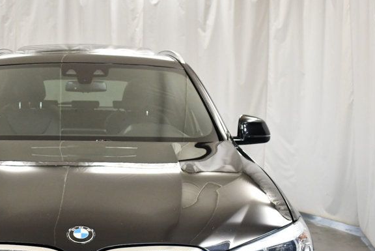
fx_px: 667
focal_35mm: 64
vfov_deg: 21.0
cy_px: 211
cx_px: 85
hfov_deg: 30.8
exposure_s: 1/125
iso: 1250
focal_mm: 18
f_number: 3.5
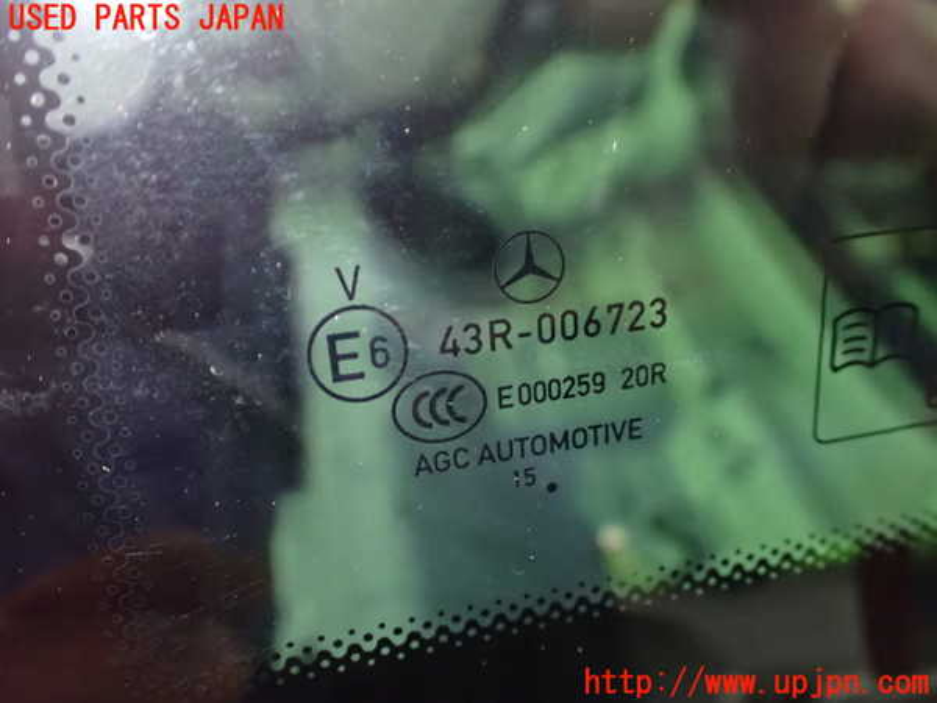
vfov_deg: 46.8
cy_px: 352
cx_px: 468
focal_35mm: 30
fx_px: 812
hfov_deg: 60.0
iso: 1600
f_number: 2.3
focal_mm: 5.4
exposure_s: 1/30
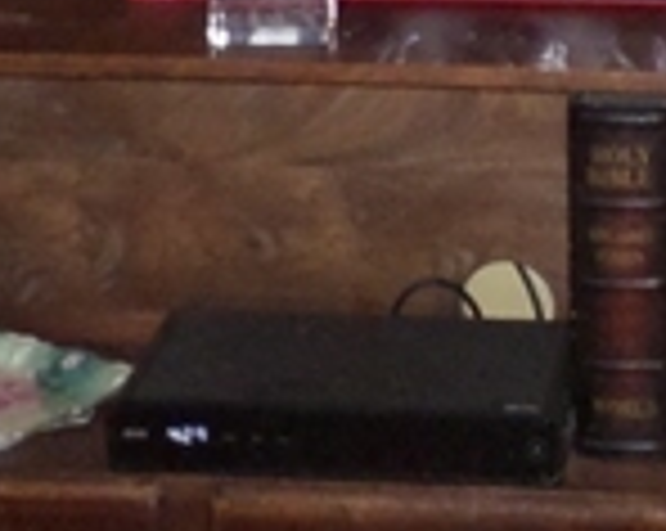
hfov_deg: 11.3
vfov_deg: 8.7
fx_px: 3327
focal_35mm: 169
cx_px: 720
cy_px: -486
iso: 240
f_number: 2.5
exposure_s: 1/30
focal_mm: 4.5
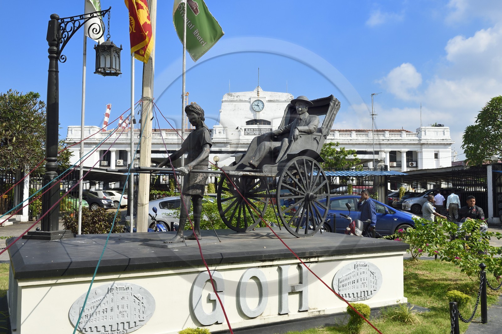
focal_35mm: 32
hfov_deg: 58.7
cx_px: 251
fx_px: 446
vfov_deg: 41.1
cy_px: 167
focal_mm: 32
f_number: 11
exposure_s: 1/250
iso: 200
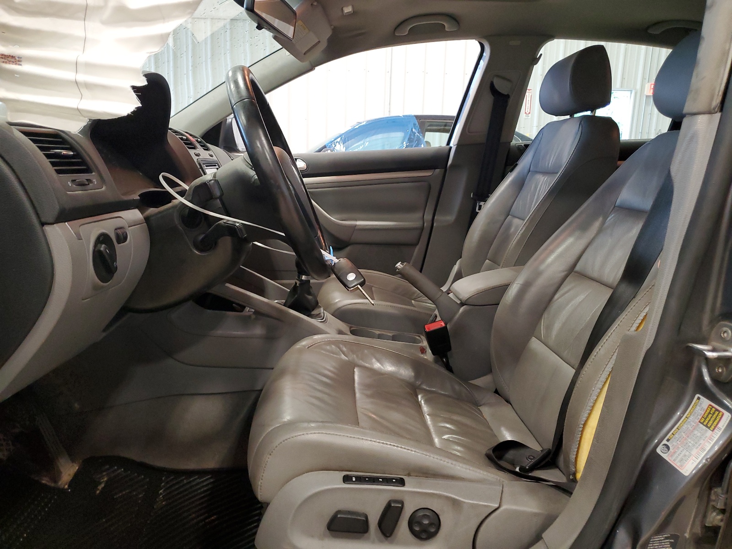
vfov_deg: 53.1
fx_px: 550
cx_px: 366
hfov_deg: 67.3
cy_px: 274
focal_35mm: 26
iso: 211
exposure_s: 1/60.2
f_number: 1.5
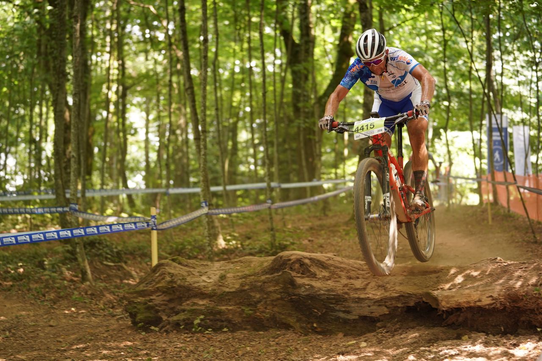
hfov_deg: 28.8
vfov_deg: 19.5
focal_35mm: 70
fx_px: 1054
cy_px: 180
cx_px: 271
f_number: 2.8
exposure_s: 1/160
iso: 400
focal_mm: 70
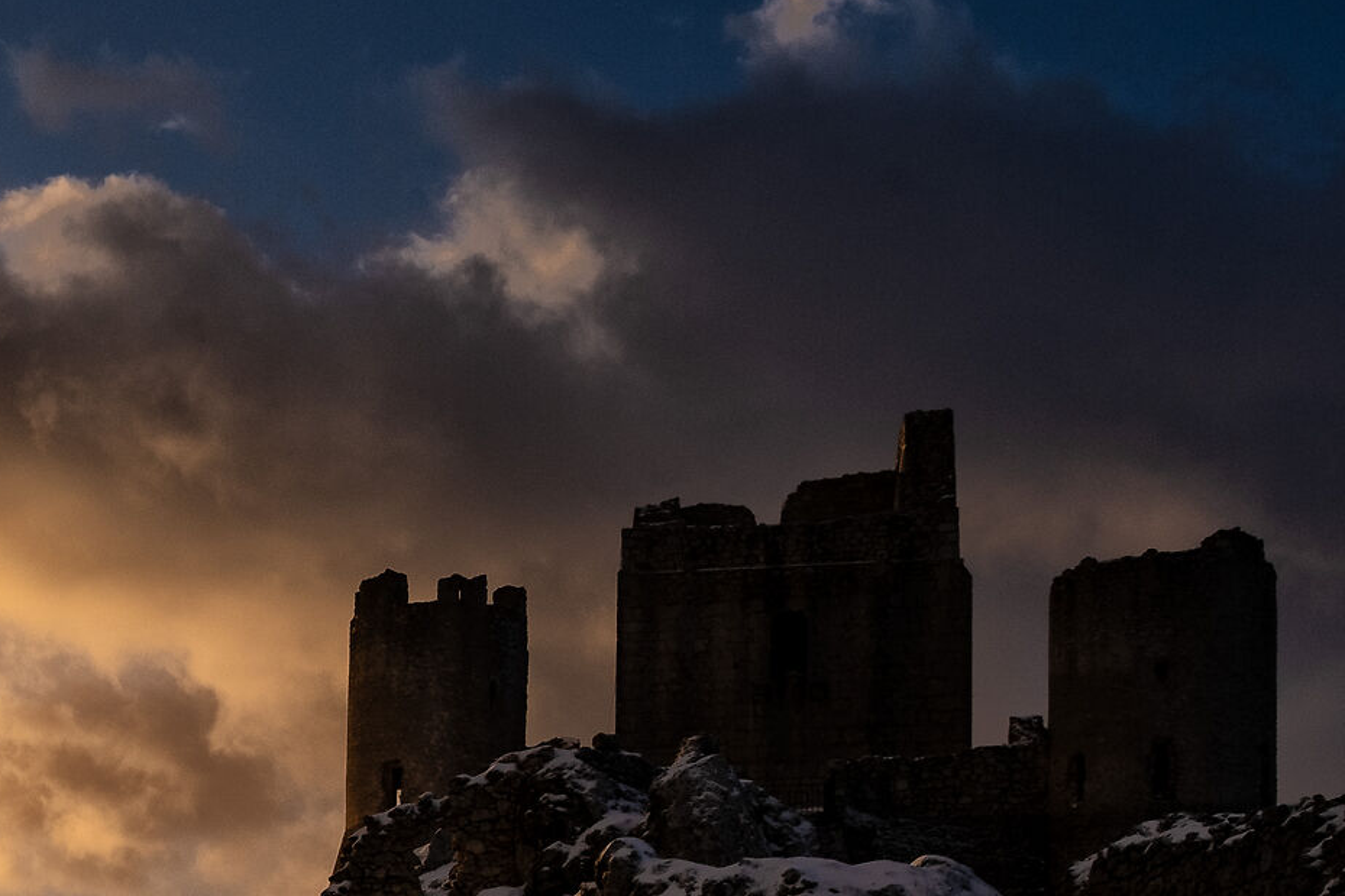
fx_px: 2316
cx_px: -126
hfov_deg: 29.3
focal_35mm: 62
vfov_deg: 20.8
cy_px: 1000
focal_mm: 16
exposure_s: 1/320
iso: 160
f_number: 11
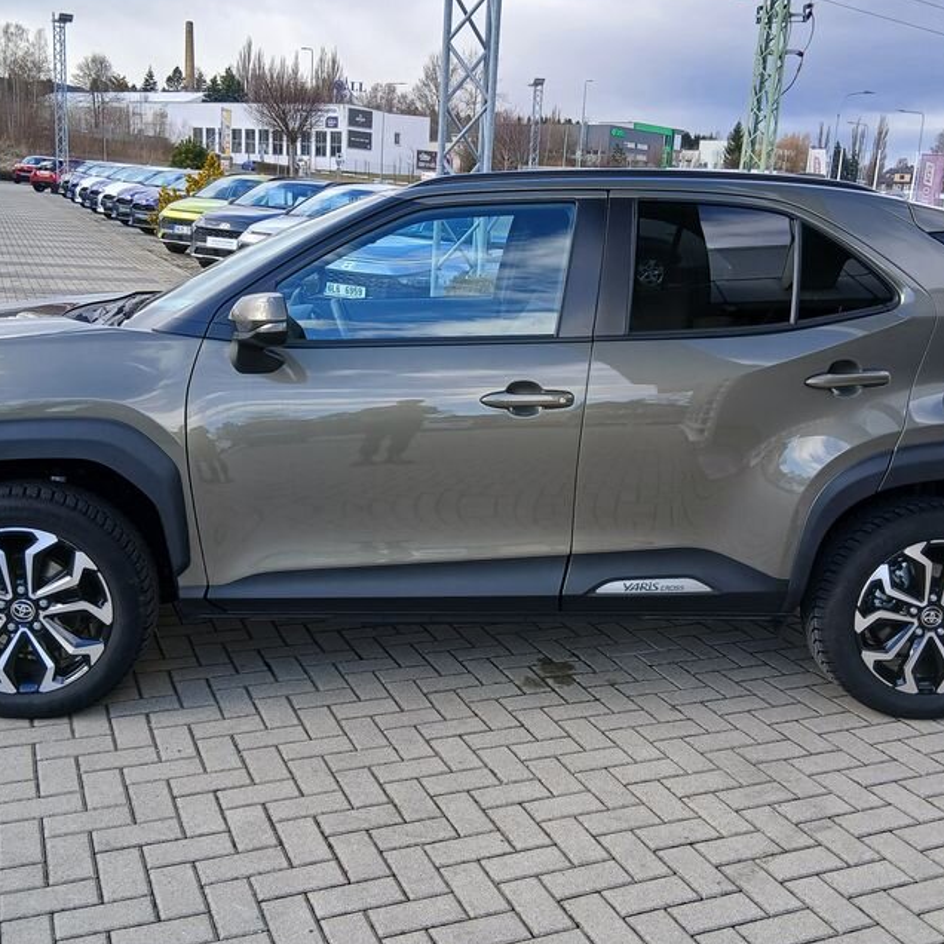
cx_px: 468
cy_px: 482
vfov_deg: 44.9
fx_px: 1142
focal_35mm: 37
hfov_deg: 44.9
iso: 32
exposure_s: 1/120
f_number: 1.8
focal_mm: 3.98
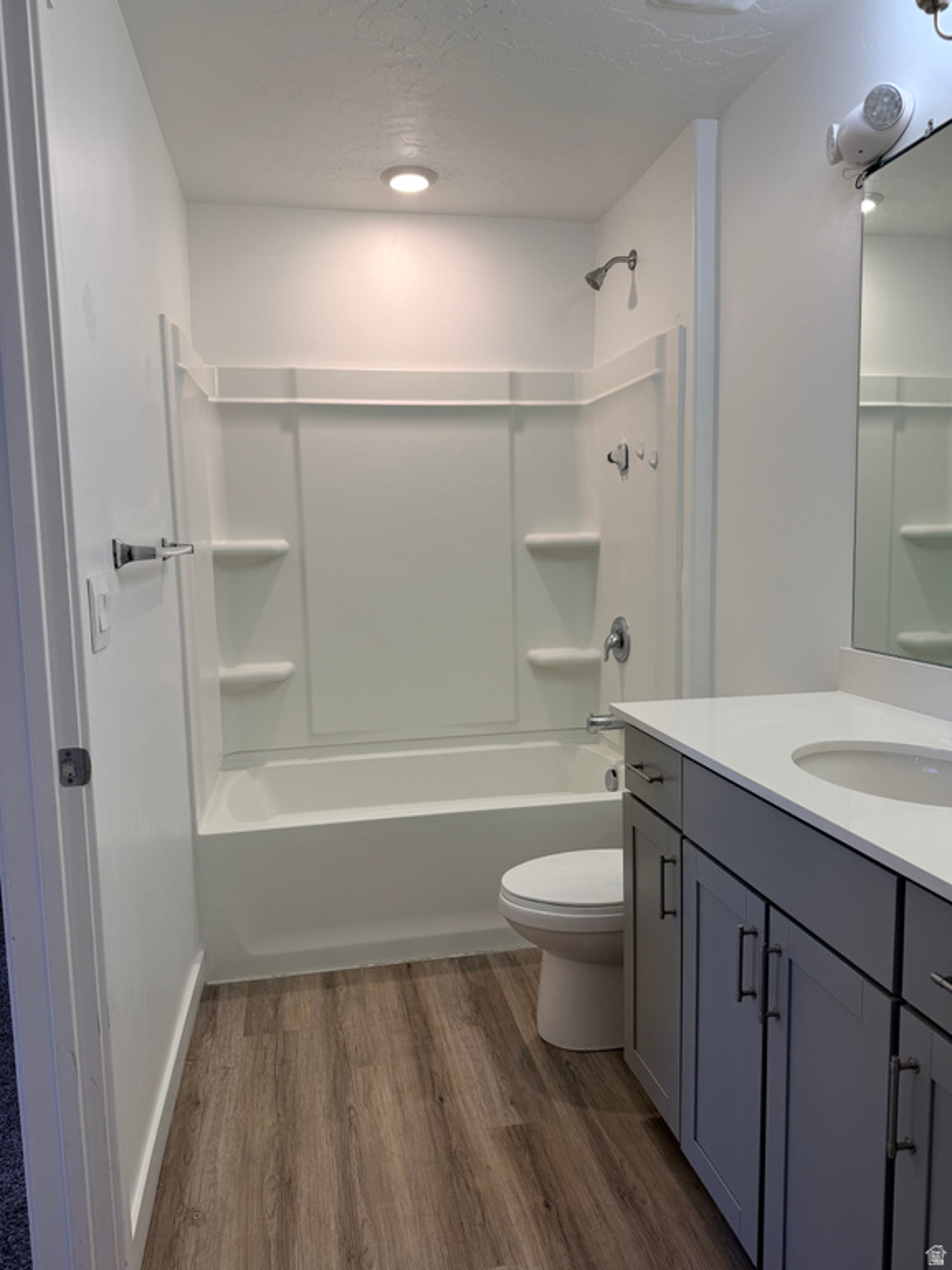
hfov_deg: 56.8
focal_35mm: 24
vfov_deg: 71.6
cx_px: 476
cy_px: 635
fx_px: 880
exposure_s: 1/130
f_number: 1.78
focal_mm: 6.76
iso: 80
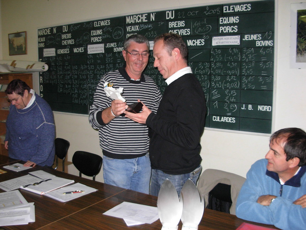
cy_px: 115
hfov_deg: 49.0
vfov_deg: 37.7
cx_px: 153
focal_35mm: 38
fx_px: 336
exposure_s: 1/78.3
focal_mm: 6.3
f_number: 2.9
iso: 194
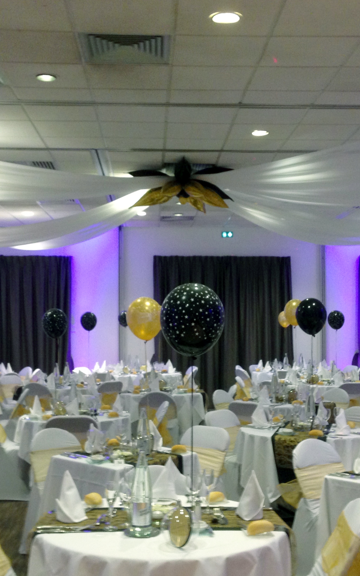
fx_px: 817
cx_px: 199
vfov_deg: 38.8
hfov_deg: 24.9
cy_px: 318
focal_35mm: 52
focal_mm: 4.12
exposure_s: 1/20
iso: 200
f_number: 2.4
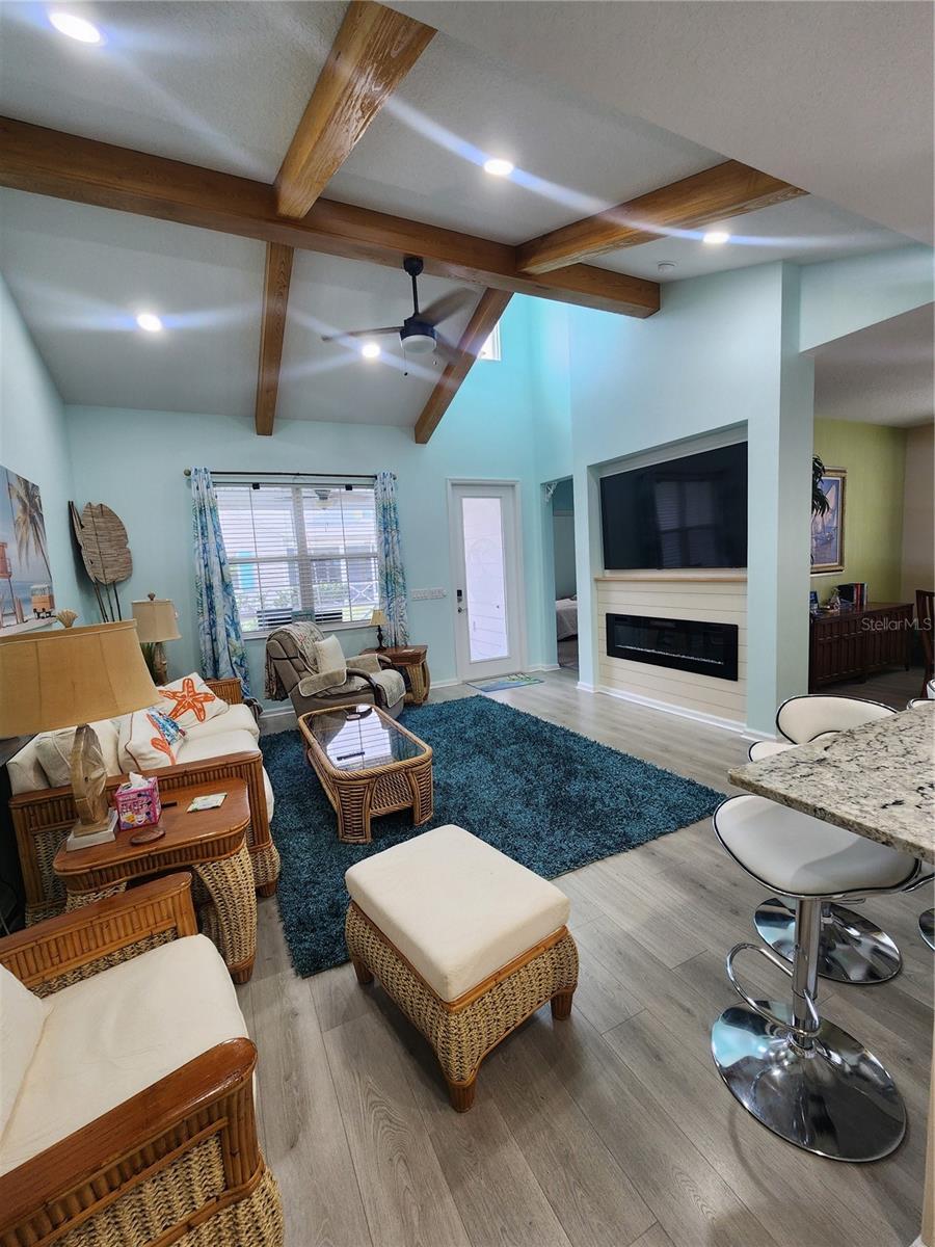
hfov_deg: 89.9
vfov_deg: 106.2
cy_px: 624
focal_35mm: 13
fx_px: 468
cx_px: 468
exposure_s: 1/60
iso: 125
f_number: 2.2
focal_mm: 2.2
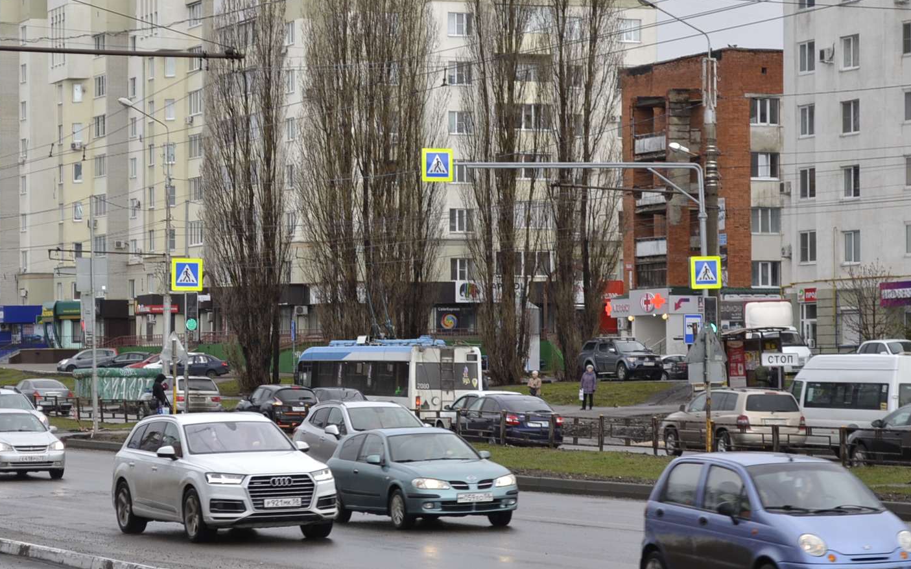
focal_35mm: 138
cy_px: 283
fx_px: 3422
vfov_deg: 9.5
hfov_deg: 15.1
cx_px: 292
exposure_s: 1/125
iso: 140
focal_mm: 55
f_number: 5.6
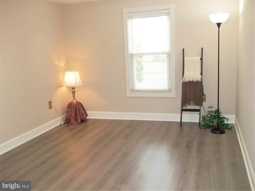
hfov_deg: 56.8
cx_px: 128
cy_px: 96
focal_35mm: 32
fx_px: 236
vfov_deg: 44.1
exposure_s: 1/30
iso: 160
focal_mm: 5.7
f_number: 2.9
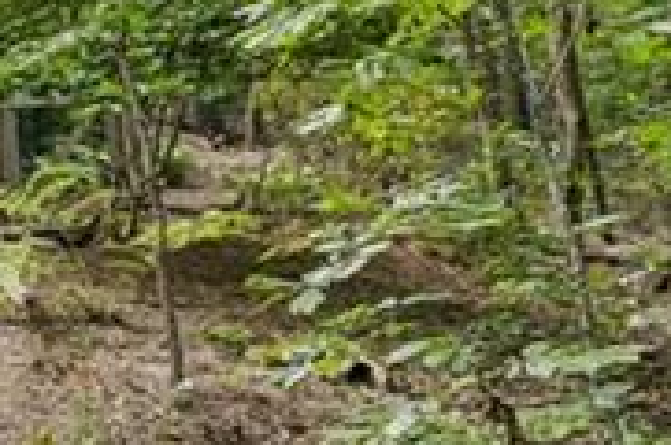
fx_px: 1603
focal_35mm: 86
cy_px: -67
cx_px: -715
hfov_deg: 16.8
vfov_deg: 15.3
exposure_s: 1/30
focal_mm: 15.2
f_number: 8
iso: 320
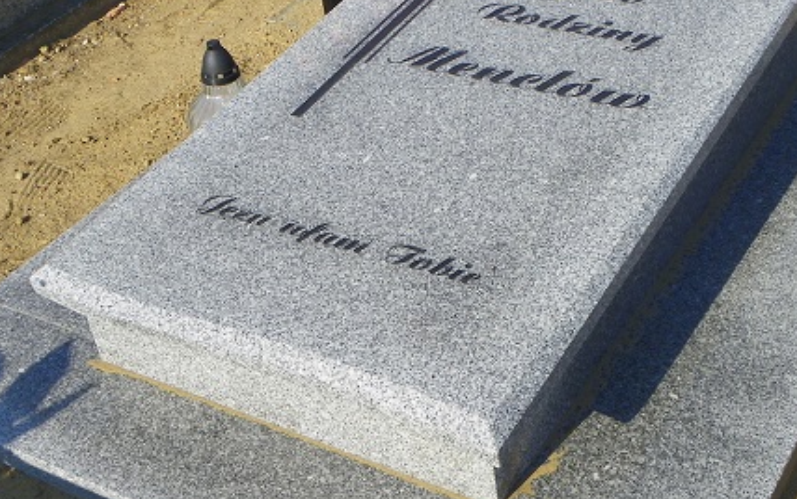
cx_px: 466
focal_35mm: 57
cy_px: 255
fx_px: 1239
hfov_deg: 35.6
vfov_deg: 22.8
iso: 64
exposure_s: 1/200
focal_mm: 6.4
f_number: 5.6
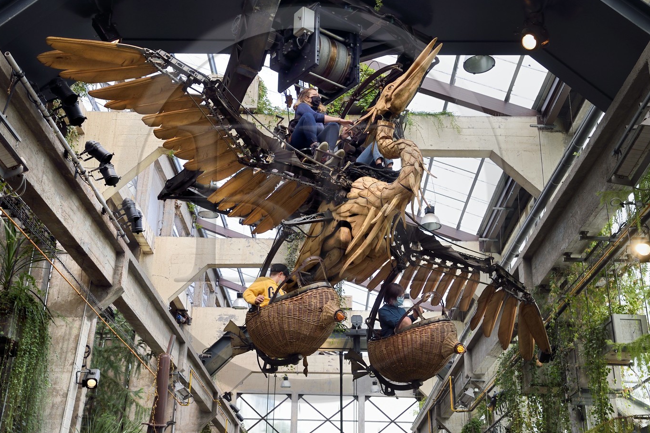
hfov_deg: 41.9
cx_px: 309
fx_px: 848
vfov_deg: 28.6
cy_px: 204
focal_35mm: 47
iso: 800
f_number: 9
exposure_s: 1/400
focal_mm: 40
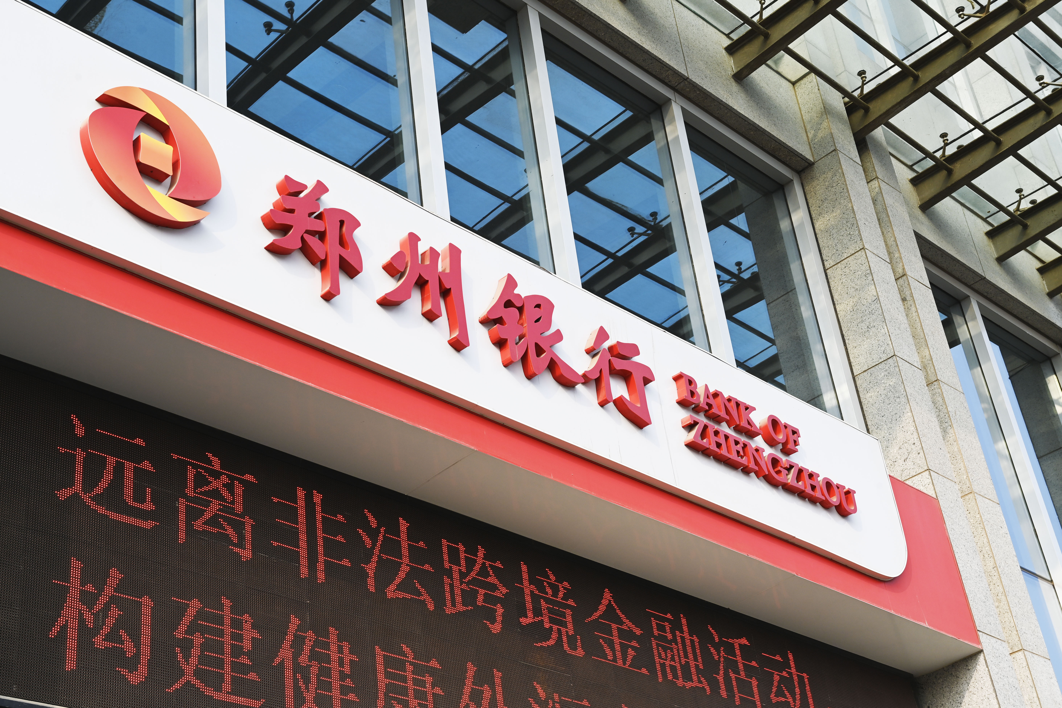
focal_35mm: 55
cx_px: 531
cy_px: 354
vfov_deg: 24.6
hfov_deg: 36.2
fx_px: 1622
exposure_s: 1/200
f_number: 8
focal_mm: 55
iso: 140
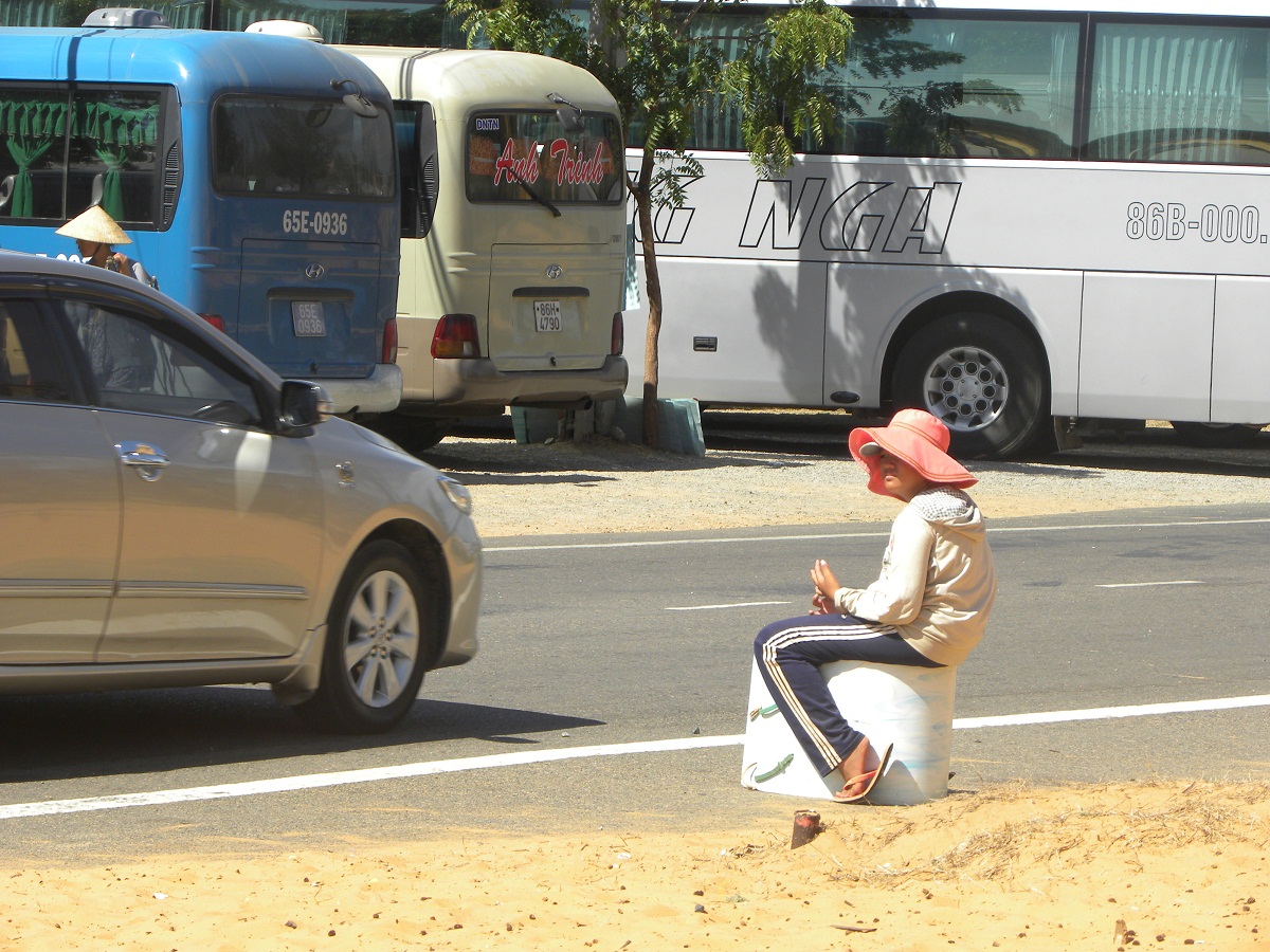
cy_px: 476
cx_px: 635
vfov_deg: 7.0
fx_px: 7778
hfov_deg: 9.3
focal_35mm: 212
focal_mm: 37.7
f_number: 5.6
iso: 64
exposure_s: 1/242
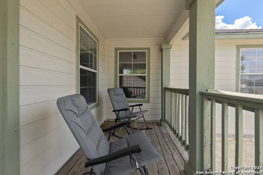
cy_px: 88
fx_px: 110
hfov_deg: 100.4
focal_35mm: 15
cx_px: 132
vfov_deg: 77.4
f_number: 6.3
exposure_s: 1/250
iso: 320
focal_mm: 10
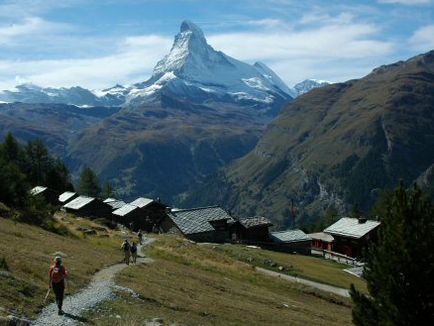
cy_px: 163
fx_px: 577
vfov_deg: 31.5
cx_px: 189
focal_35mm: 46
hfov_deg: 41.1
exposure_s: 1/160
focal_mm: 28
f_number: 16
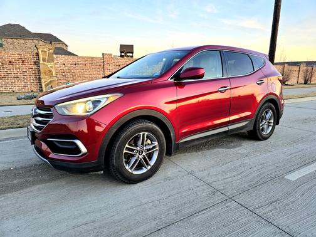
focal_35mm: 23
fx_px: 210
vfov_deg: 58.9
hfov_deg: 73.9
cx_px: 158
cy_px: 118
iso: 125
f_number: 1.7
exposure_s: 1/182
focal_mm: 6.3
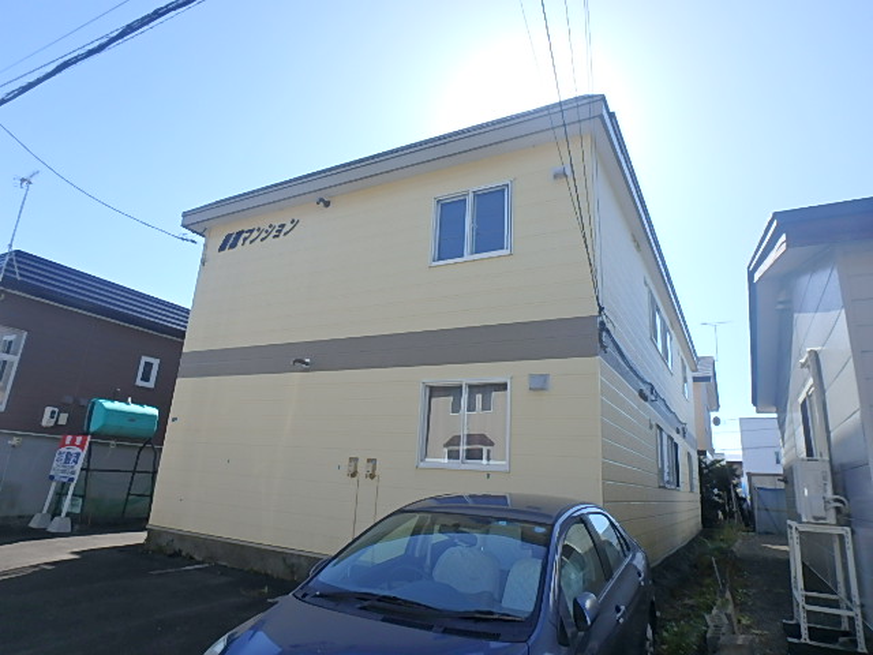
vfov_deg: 63.4
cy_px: 328
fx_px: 530
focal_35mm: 21
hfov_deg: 79.0
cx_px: 436
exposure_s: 1/800
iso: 125
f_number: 3.5
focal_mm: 3.7
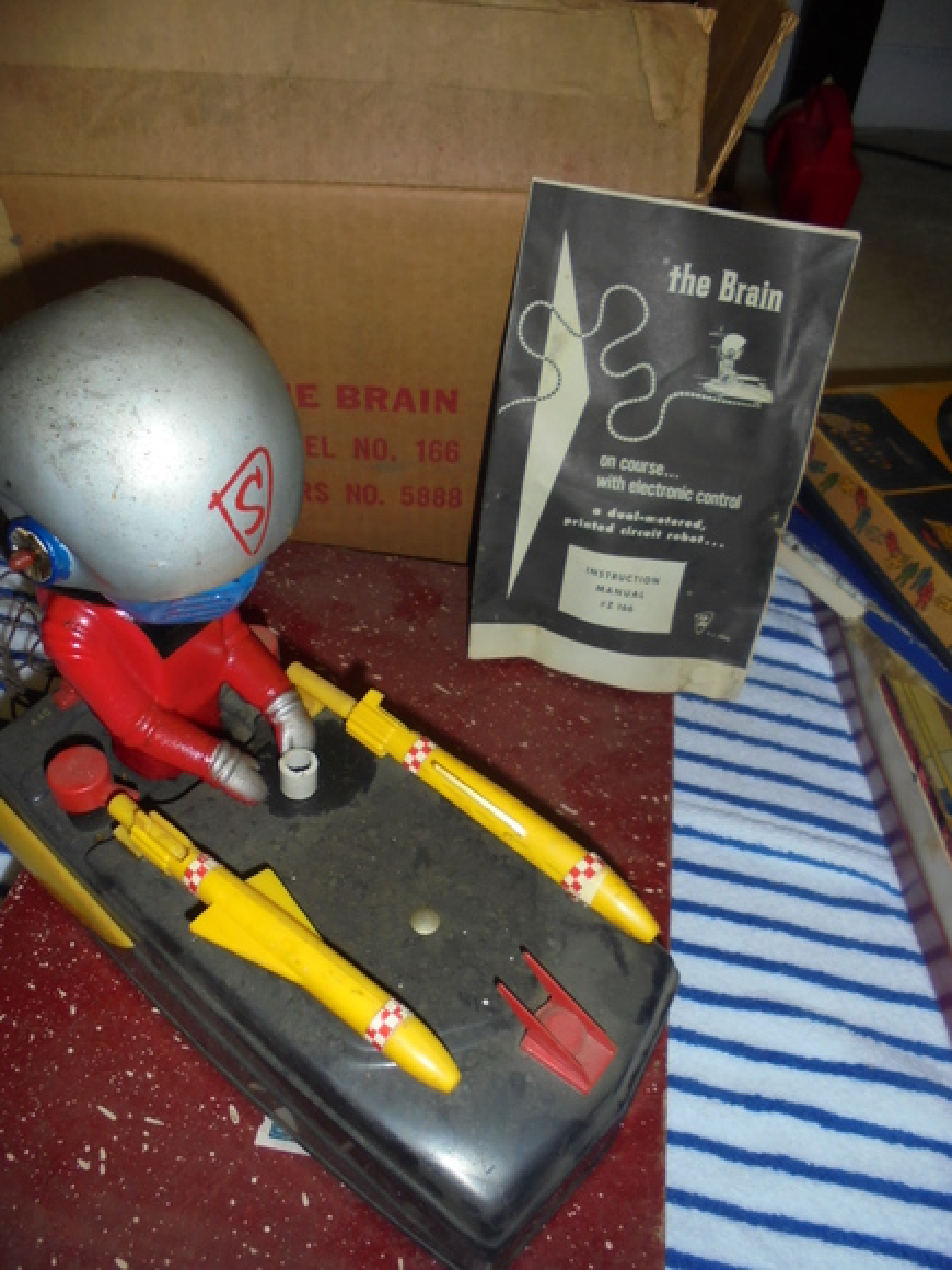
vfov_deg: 67.3
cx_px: 476
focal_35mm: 26
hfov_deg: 53.1
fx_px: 953
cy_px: 635
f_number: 3.5
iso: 200
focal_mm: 4.6
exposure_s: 1/30
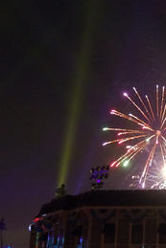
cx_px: 146
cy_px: 87
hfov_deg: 17.7
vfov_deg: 26.5
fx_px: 525
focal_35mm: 76
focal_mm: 9
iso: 1600
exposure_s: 1/8
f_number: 2.8
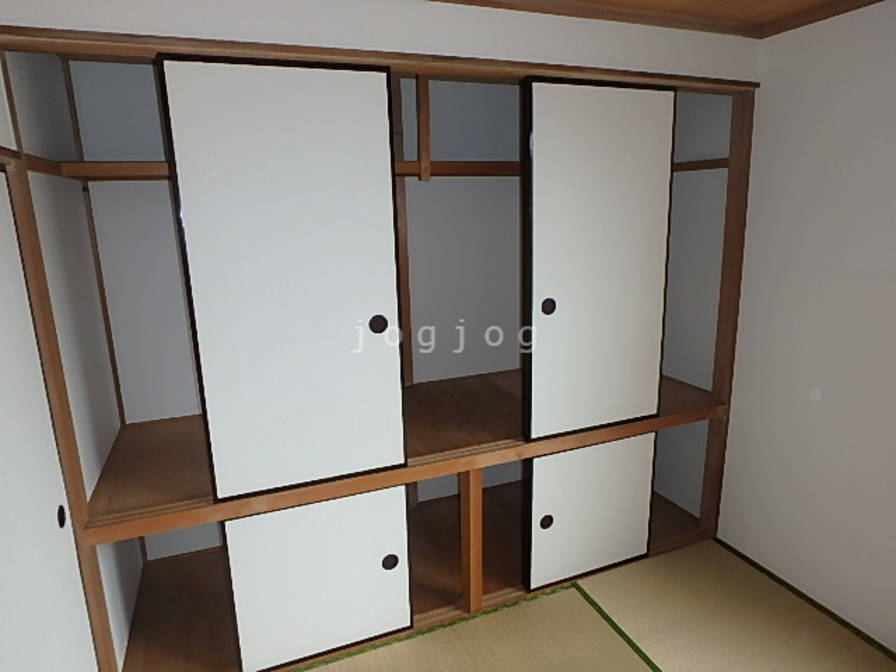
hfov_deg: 79.0
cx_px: 448
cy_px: 336
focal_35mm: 21
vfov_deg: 63.4
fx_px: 544
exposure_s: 1/60
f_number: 3.5
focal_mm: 3.7
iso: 125
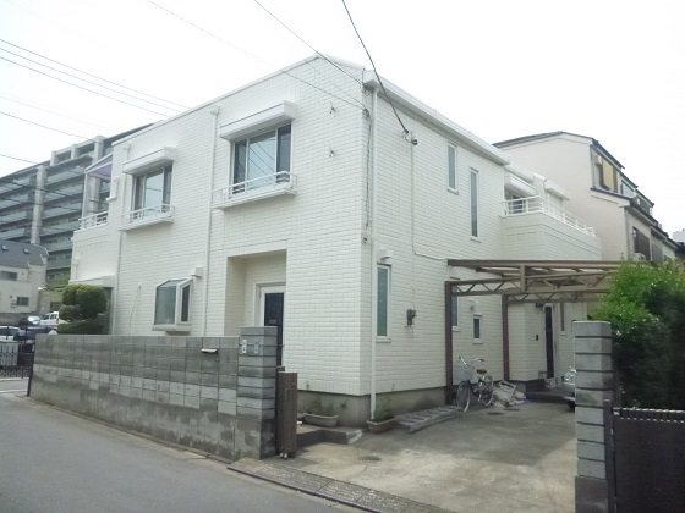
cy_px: 256
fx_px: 554
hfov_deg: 63.4
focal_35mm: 28
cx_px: 342
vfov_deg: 49.7
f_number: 10
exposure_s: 1/1300
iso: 1600
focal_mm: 4.9
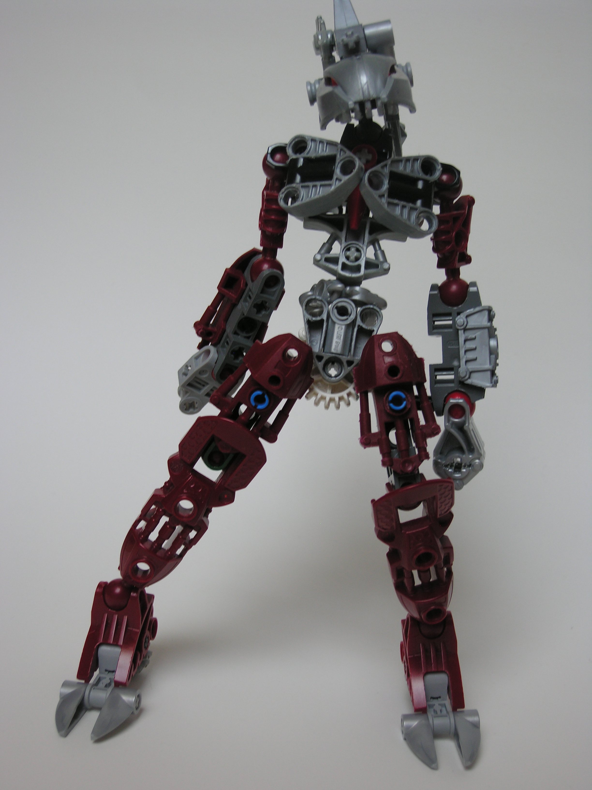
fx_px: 1095
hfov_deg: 30.3
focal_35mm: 48
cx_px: 296
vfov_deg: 39.7
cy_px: 395
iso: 50
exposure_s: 1/6.1
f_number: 3.5
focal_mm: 12.3
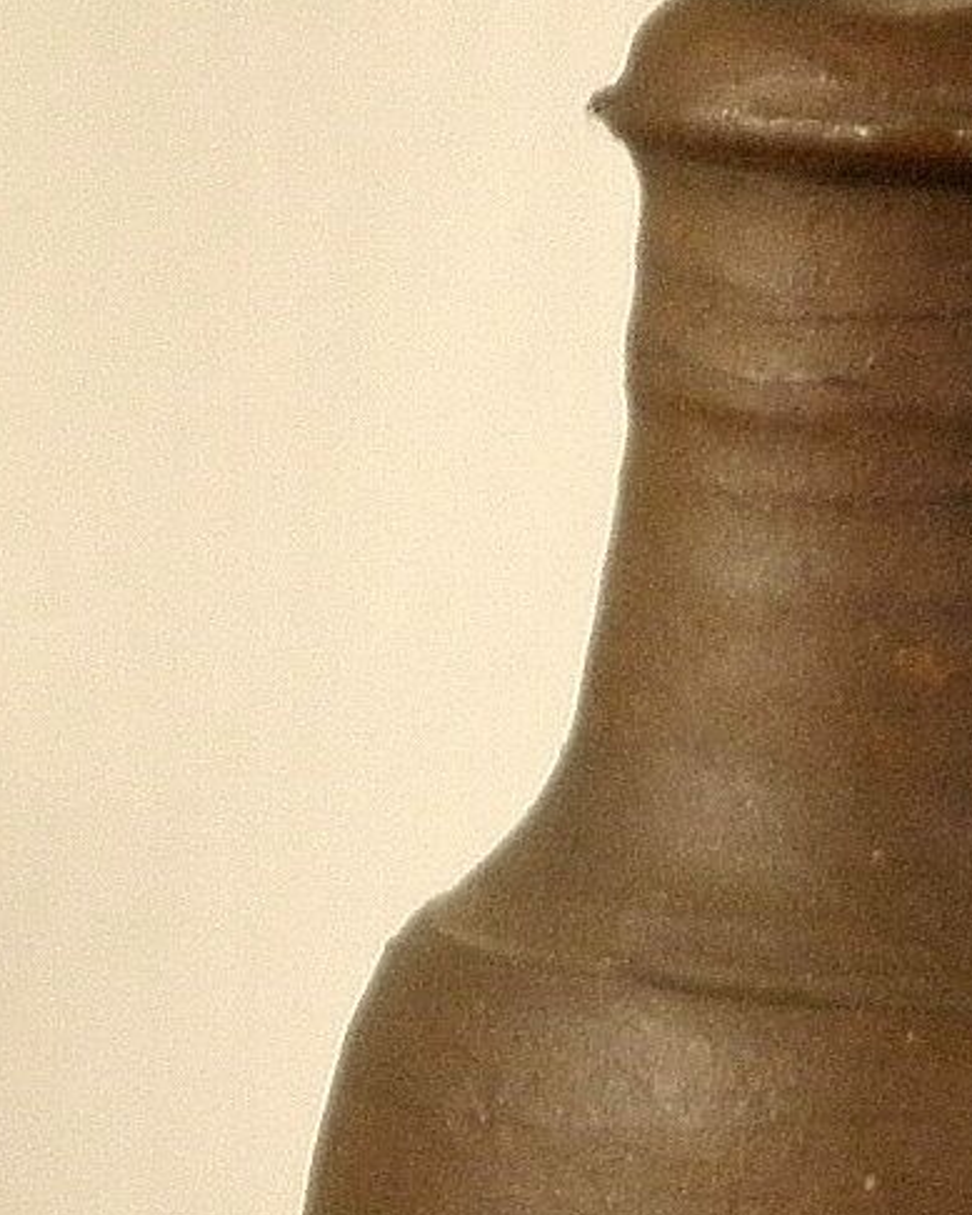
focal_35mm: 257
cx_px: 810
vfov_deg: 7.4
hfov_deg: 6.0
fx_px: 9239
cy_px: 1990
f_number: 4
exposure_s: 1/50
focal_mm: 9.1
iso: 125
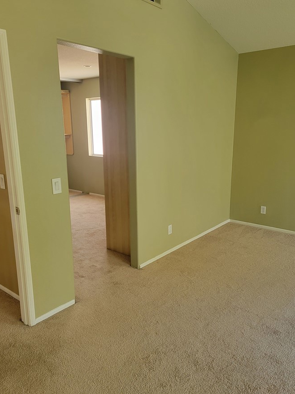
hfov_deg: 49.7
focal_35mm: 28
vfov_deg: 63.5
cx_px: 153
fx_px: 318
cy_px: 201
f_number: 1.8
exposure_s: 1/120
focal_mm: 6.7
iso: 250
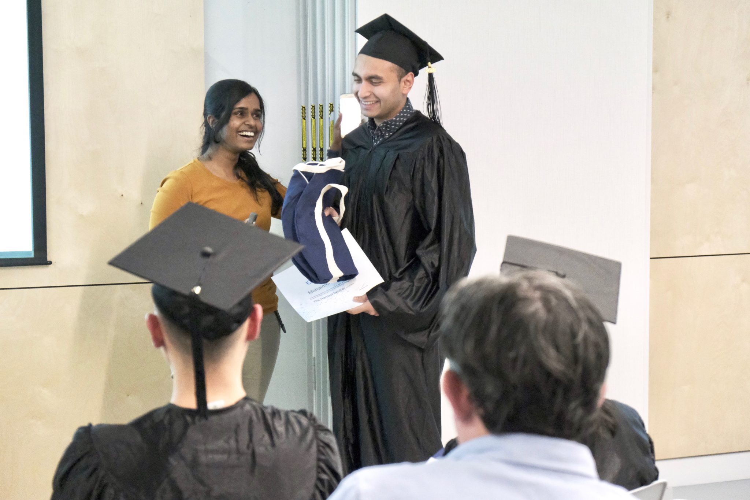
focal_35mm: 83
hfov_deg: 24.5
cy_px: 250
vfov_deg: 16.5
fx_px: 1729
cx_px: 375
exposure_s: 1/125
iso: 10000
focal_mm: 55
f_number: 4
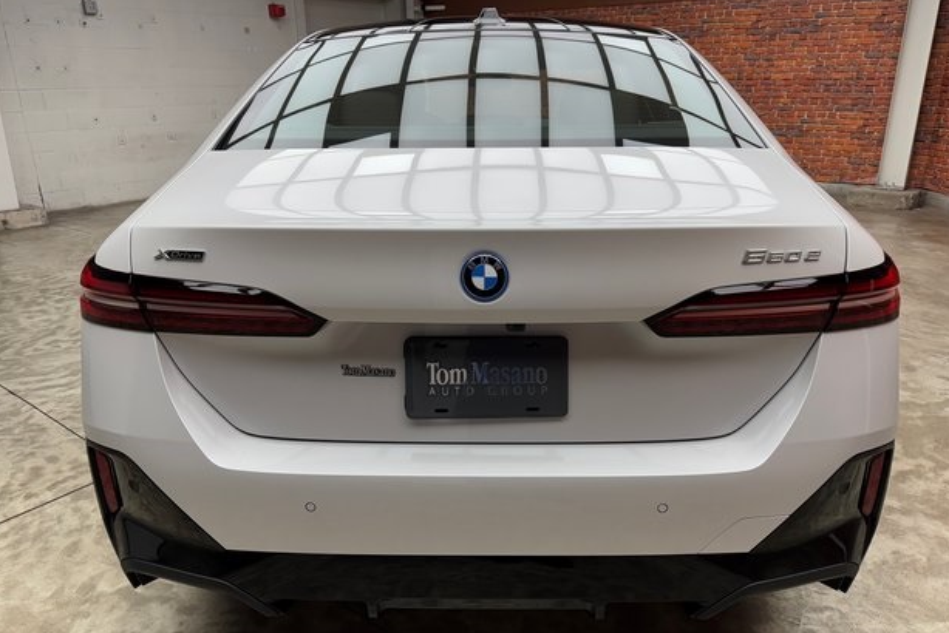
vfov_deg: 49.6
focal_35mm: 26
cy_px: 340
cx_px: 487
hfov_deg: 69.4
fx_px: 686
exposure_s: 1/311
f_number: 1.78
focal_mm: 6.76
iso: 80
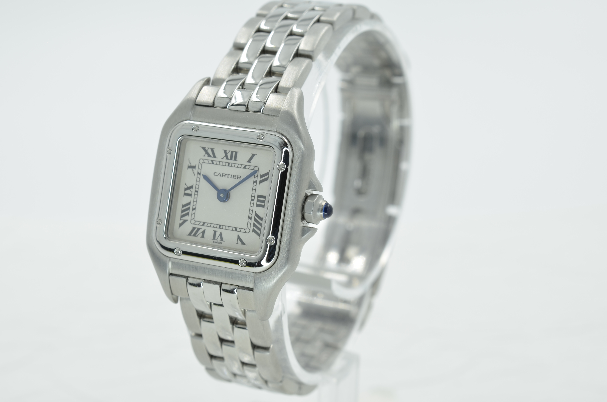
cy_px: 201
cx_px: 304
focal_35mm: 60
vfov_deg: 22.5
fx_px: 1010
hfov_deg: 33.5
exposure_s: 1/13
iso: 100
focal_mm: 40
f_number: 13
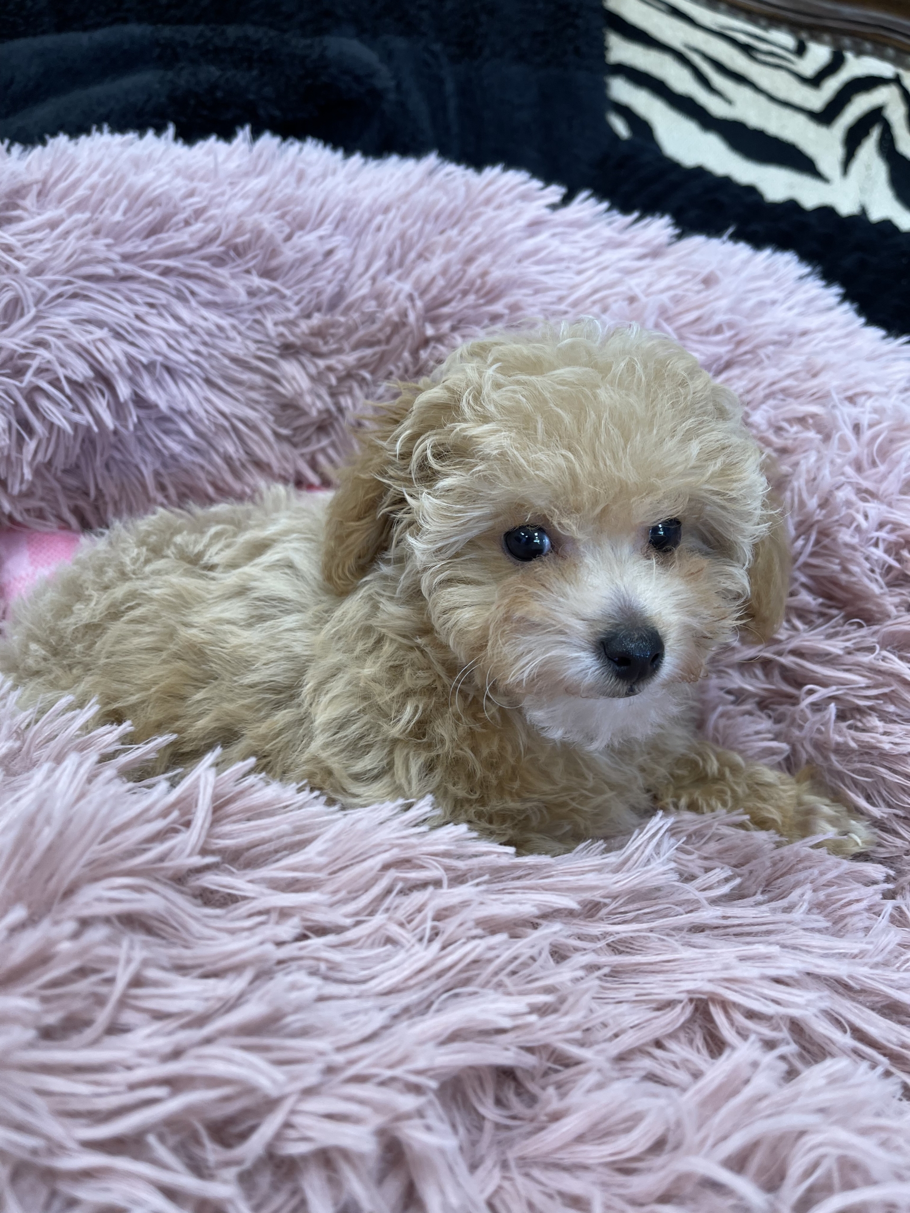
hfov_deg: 54.9
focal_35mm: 25
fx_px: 876
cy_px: 606
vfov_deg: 69.4
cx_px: 455
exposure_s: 1/60
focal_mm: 5.1
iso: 80
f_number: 1.6
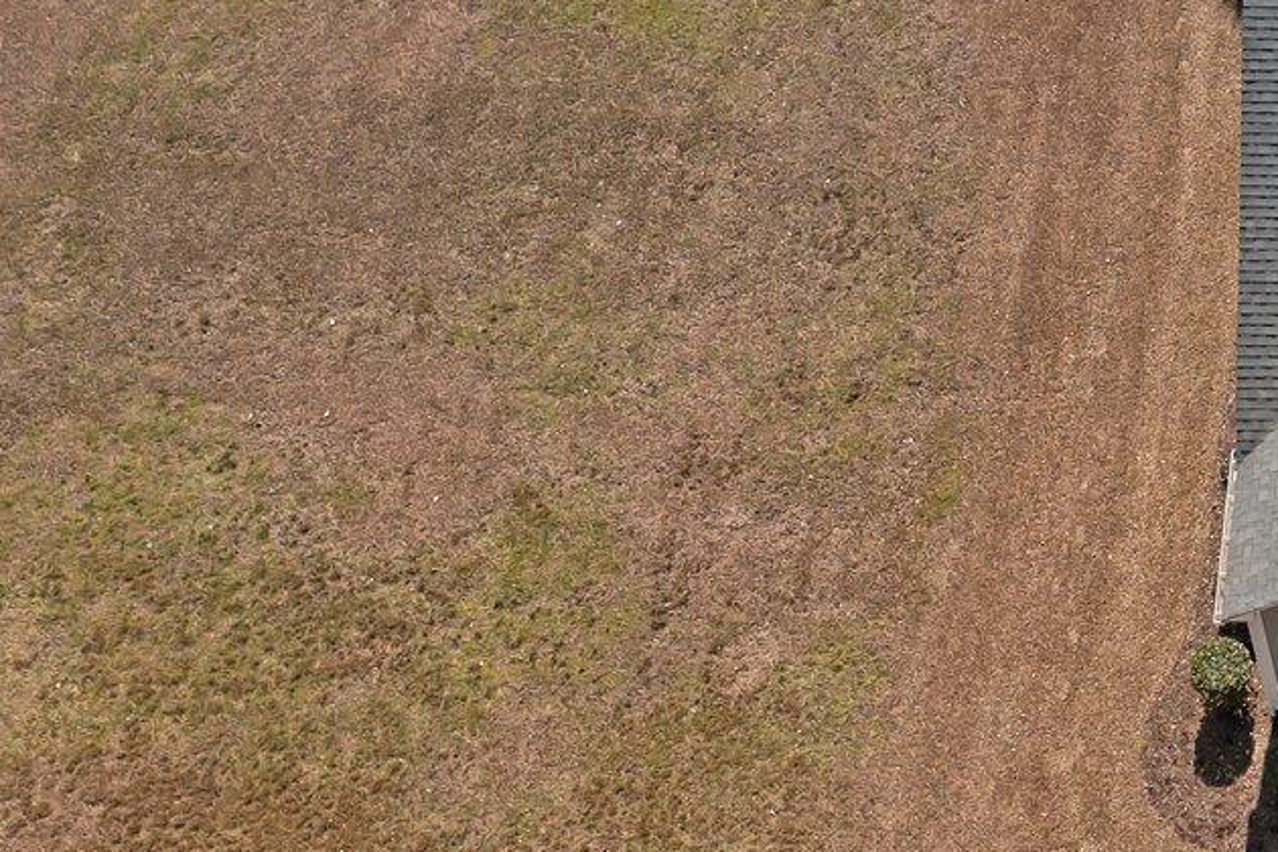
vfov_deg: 15.0
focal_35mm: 91
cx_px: 1783
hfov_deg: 20.0
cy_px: 489
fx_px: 3230
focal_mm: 10.26
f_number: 5
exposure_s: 1/240
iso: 100
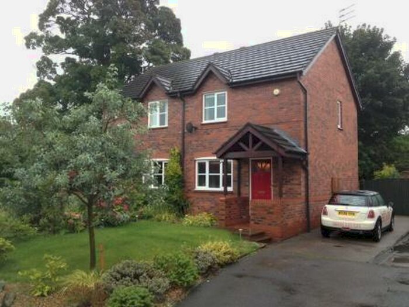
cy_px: 154
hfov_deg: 52.6
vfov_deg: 40.7
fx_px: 414
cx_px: 204
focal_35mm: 35
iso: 80
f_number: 2.4
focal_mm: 4.28
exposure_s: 1/40
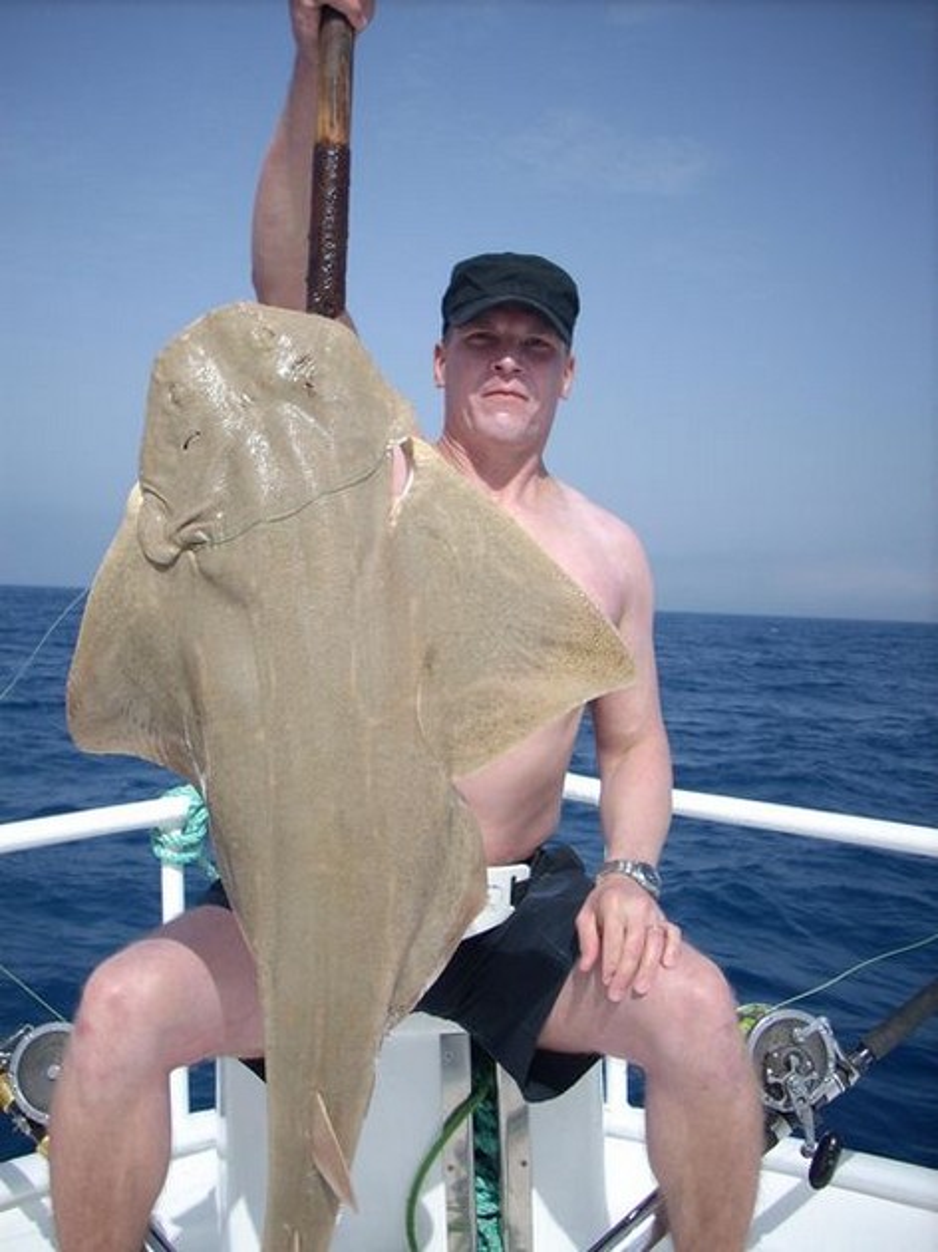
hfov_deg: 38.6
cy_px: 626
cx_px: 469
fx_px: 1338
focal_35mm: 37
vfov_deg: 50.2
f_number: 5.6
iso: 64
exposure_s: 1/369
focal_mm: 6.2
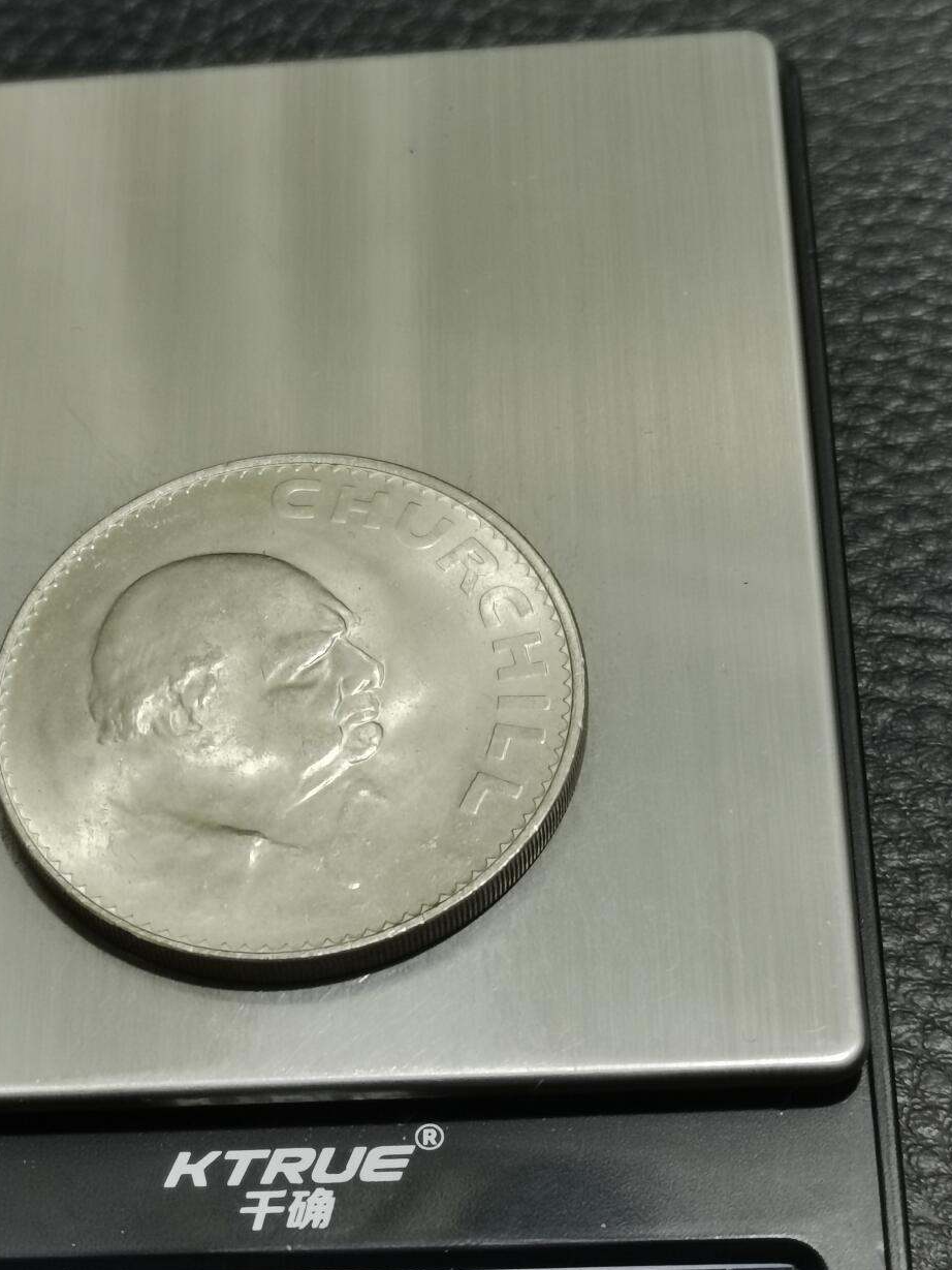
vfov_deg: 23.8
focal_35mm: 82
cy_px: 741
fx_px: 3006
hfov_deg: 17.9
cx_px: 273
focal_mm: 5.58
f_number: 1.8
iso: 100
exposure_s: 1/100
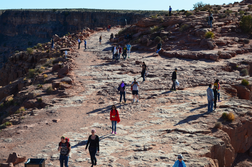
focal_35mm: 68
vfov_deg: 20.1
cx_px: 126
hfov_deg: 29.9
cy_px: 84
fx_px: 472
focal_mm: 45
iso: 100
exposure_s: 1/125
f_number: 11
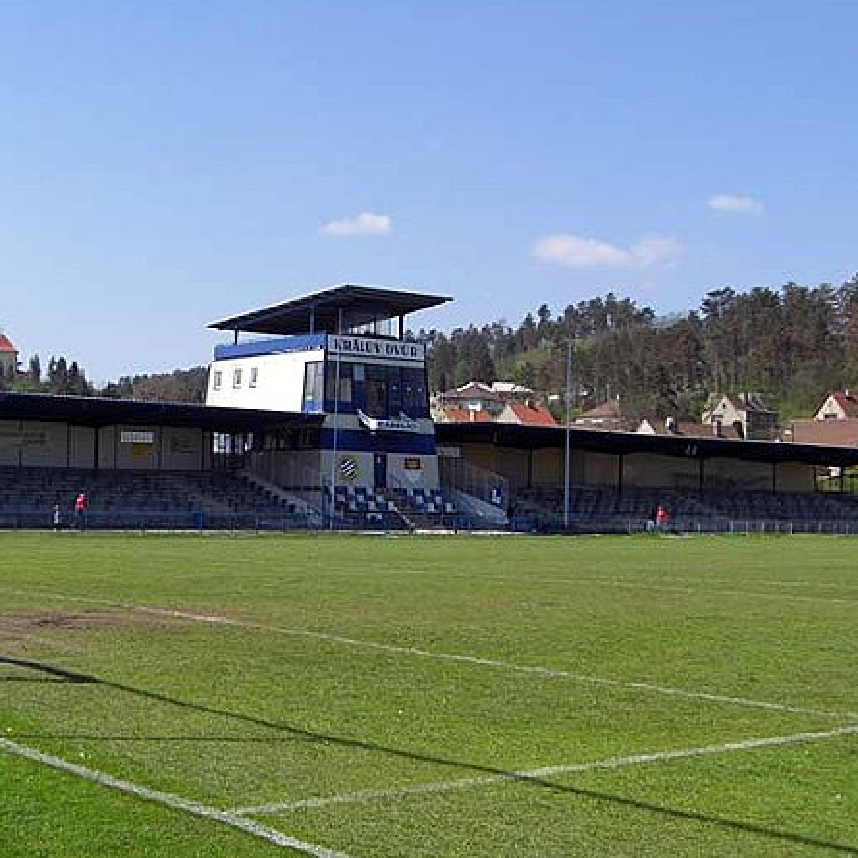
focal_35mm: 56
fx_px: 1570
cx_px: 341
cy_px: 426
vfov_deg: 30.6
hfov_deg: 30.5
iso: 64
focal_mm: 7.6
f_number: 3
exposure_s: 1/800
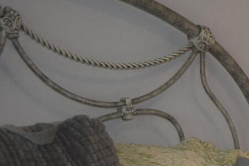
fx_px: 1245
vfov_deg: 7.6
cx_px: 737
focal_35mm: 180
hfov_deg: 9.2
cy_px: 45
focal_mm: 18
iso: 800
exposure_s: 1/80
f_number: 4.5
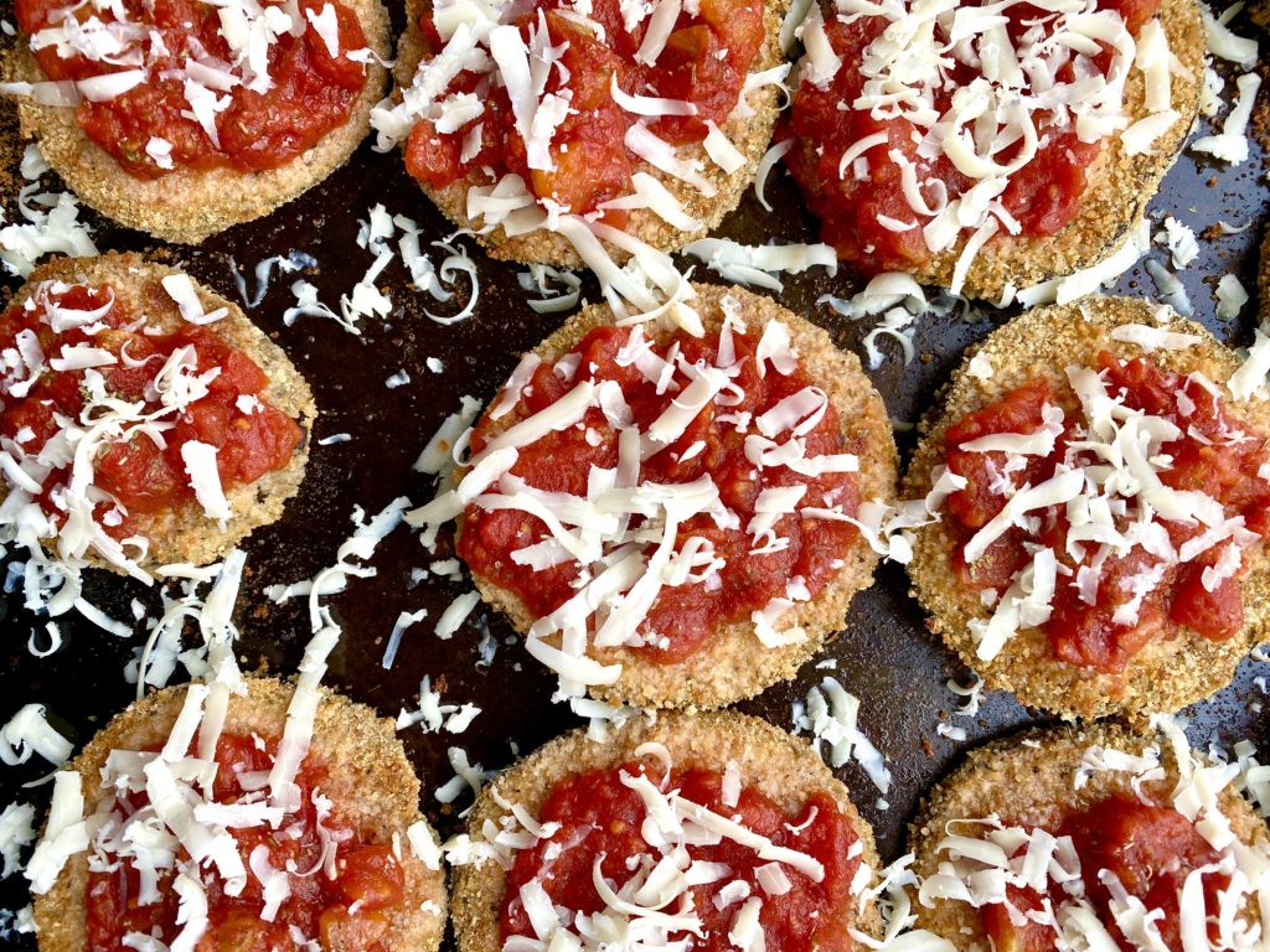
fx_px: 954
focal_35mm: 26
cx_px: 635
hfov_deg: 67.3
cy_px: 476
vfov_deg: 53.1
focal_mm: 4.25
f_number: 1.8
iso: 64
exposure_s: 1/121
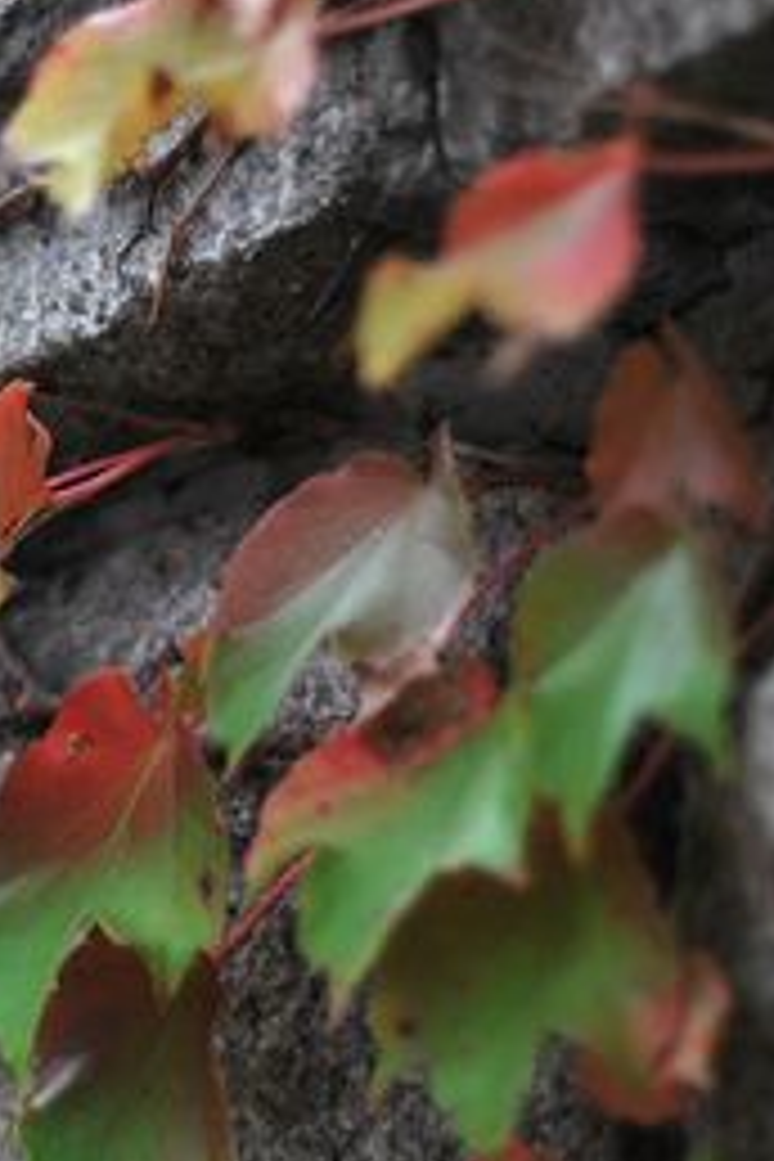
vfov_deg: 12.6
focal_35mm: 163
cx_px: -81
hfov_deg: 8.4
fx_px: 5256
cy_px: 529
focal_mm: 50
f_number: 2
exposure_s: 1/1600
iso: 200
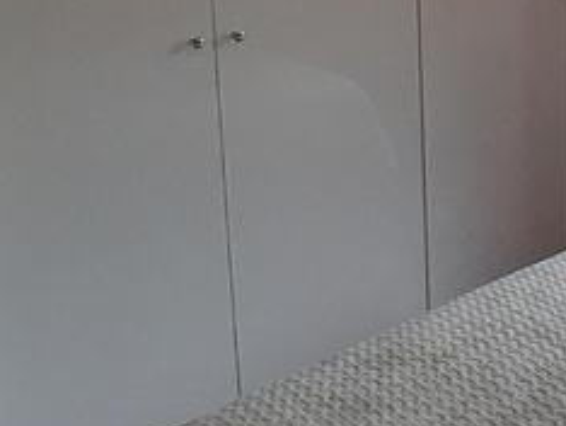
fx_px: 949
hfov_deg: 27.8
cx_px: 728
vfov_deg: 24.2
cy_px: 2
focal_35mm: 58
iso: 160
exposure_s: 1/33
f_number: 2.2
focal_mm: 1.46
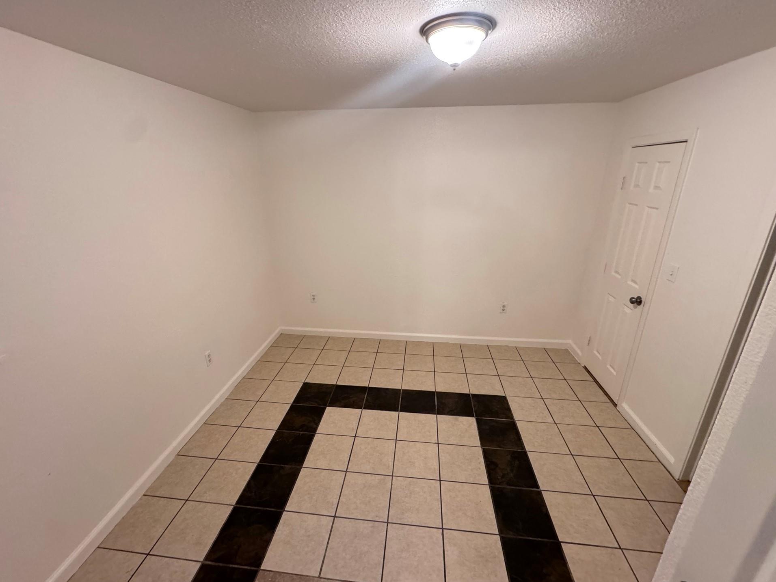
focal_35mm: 15
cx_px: 383
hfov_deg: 98.2
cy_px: 285
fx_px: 336
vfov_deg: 81.8
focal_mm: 2.22
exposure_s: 1/60
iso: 320
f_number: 2.2
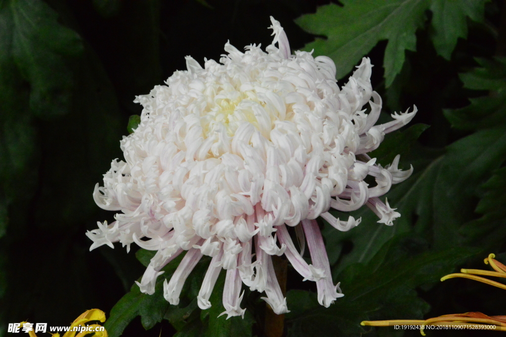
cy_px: 168
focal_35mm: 210
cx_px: 253
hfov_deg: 9.8
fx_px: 2949
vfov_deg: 6.5
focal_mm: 140
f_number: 22
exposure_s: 1/250
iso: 5600
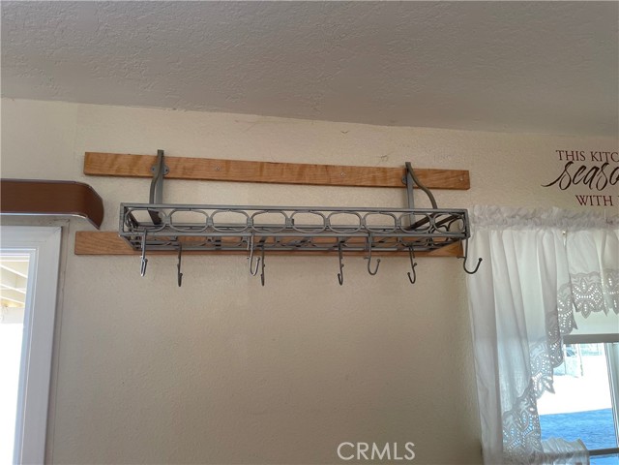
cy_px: 232
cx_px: 310
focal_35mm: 26
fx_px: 465
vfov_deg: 53.1
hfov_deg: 67.3
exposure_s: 1/121
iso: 125
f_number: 1.6
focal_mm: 4.2
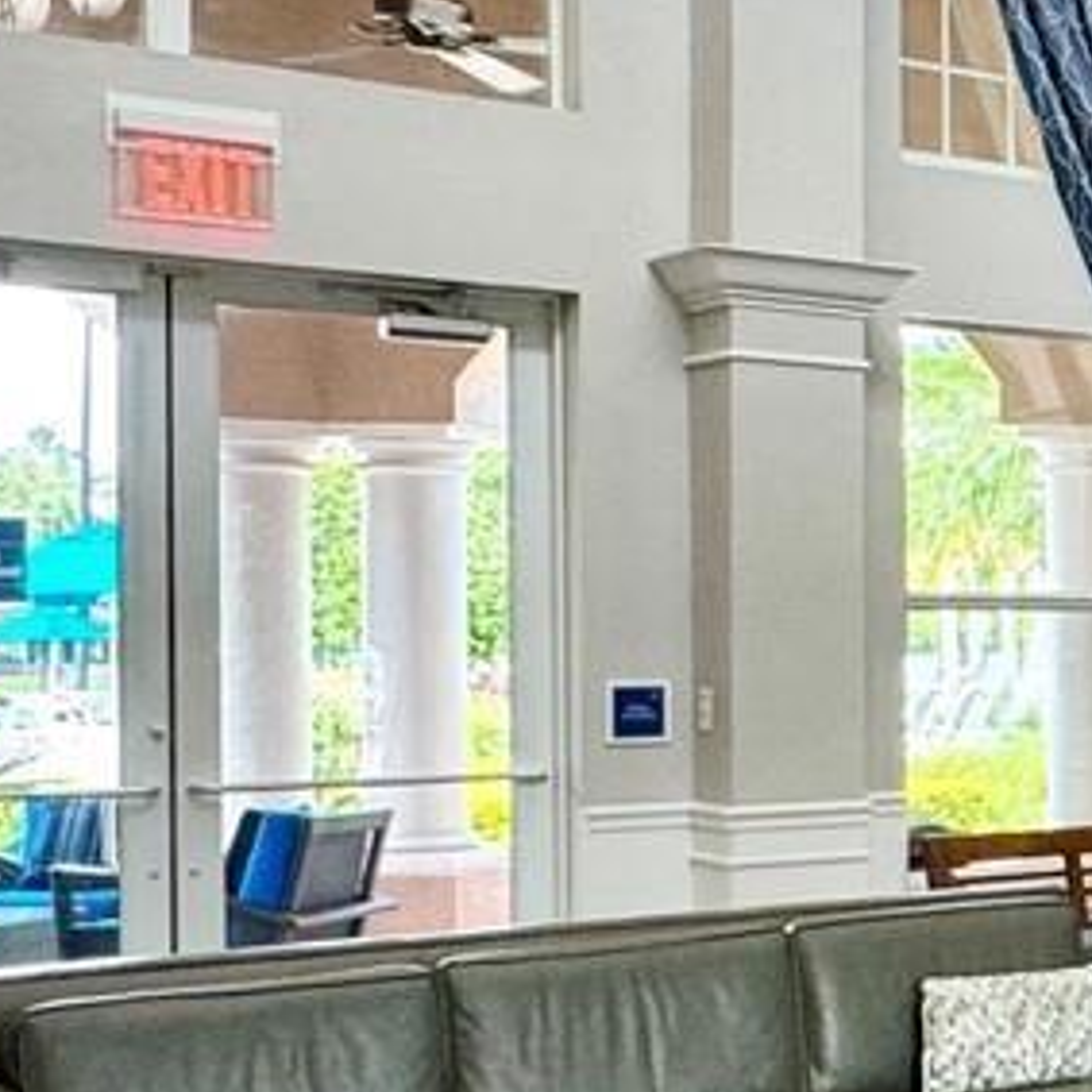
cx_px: 1856
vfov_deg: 24.6
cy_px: 664
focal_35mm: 70
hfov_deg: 19.6
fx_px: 2498
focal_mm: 2.22
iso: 200
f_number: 2.2
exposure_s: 1/120
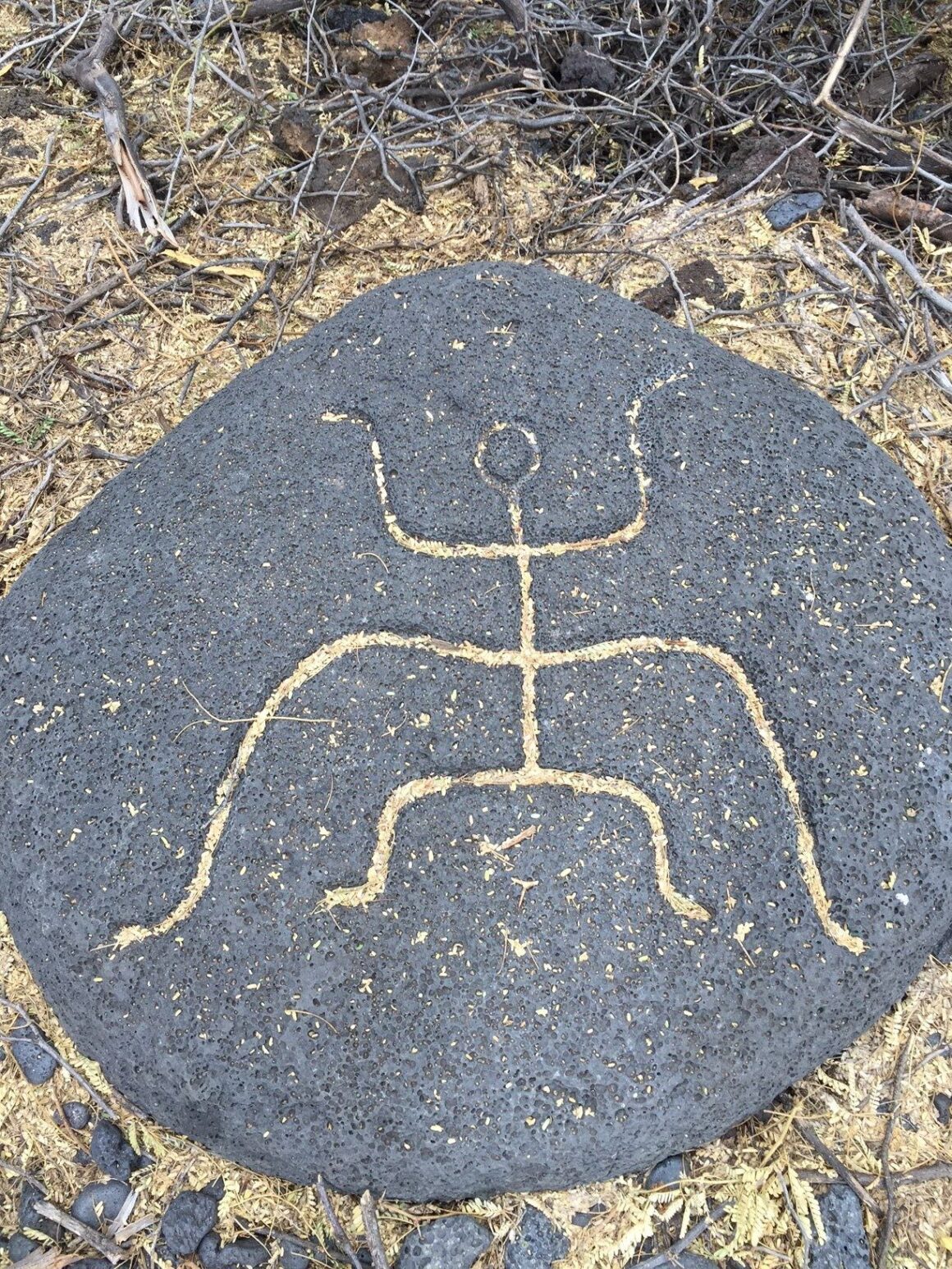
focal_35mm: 29
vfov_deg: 61.7
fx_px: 1064
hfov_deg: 48.2
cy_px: 634
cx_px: 476
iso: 40
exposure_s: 1/120
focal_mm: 4.15
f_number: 2.2
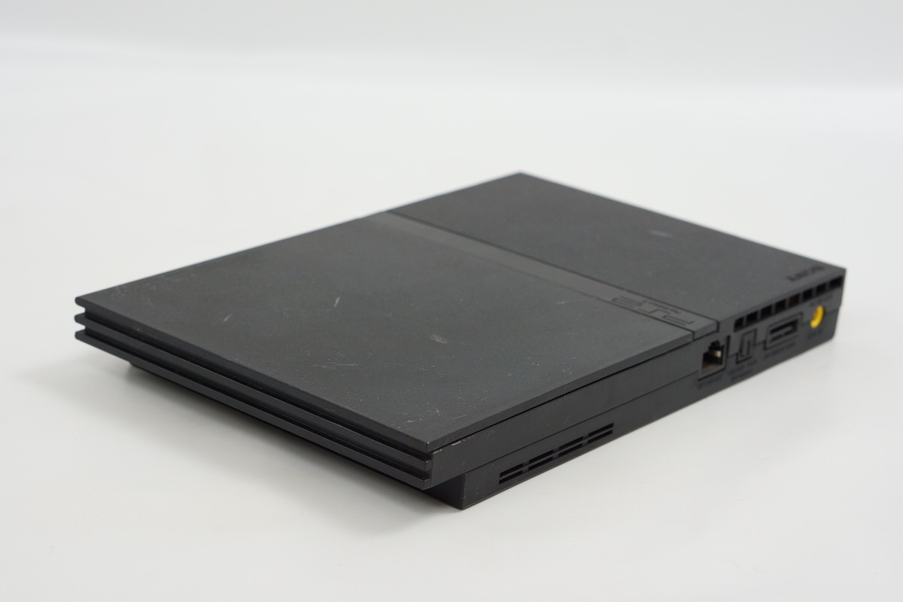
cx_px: 452
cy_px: 301
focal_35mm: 75
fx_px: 1881
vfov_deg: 18.2
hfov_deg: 27.0
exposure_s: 1/80
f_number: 6.3
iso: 640
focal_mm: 50
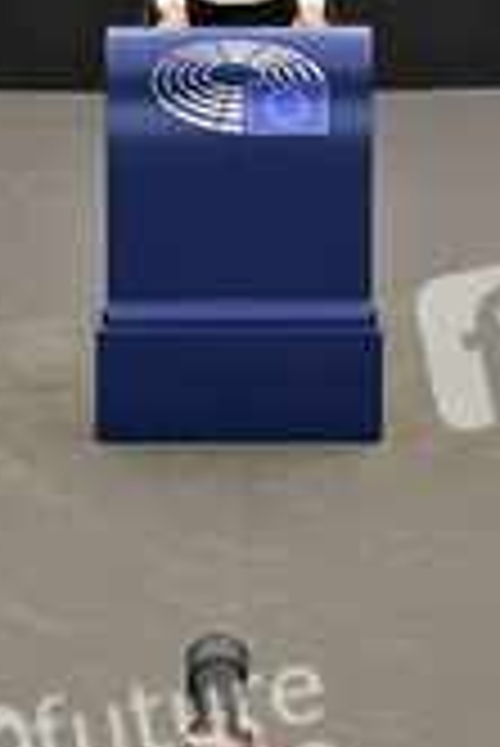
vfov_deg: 4.3
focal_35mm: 481
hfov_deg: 2.9
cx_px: 239
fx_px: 9999
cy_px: 99
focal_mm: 200
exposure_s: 1/320
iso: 1000
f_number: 2.8
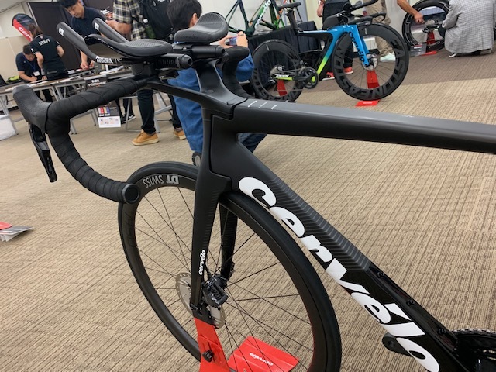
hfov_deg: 67.3
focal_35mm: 26
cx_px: 248
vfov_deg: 53.1
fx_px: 373
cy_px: 186
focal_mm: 4.25
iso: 125
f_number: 1.8
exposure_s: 1/60
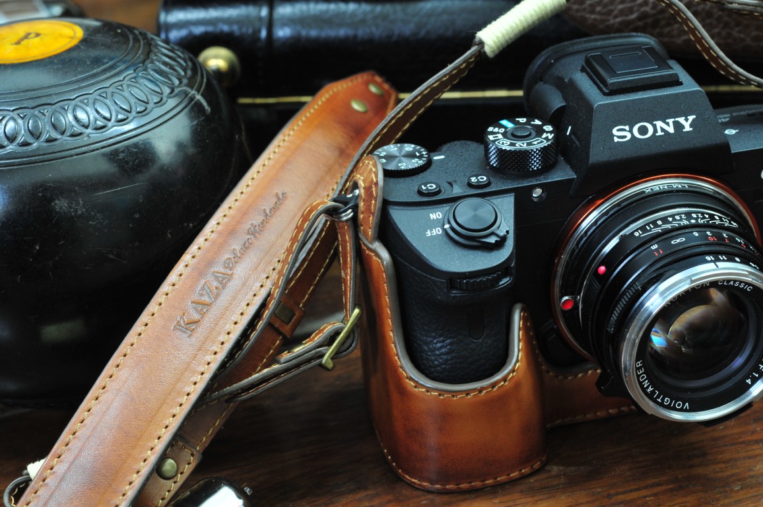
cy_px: 254
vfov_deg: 18.1
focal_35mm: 75
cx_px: 382
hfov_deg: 27.0
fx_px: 1588
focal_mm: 50
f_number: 8
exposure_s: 1/1.6
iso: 400
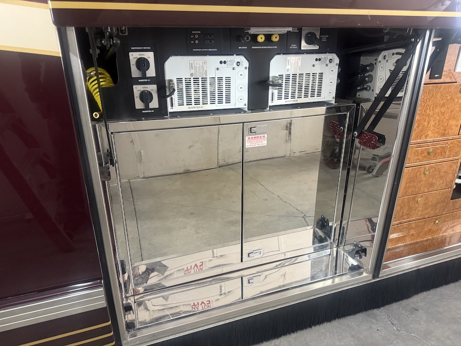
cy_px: 173
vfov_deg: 56.8
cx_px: 230
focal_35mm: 24
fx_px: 320
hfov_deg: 71.6
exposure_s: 1/40
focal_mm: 6.76
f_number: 1.78
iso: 640
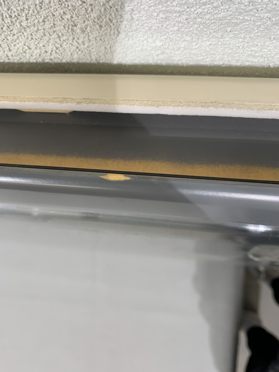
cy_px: 186
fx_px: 279
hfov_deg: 53.1
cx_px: 140
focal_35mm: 26
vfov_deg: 67.3
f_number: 1.8
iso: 64
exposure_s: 1/100
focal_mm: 4.25
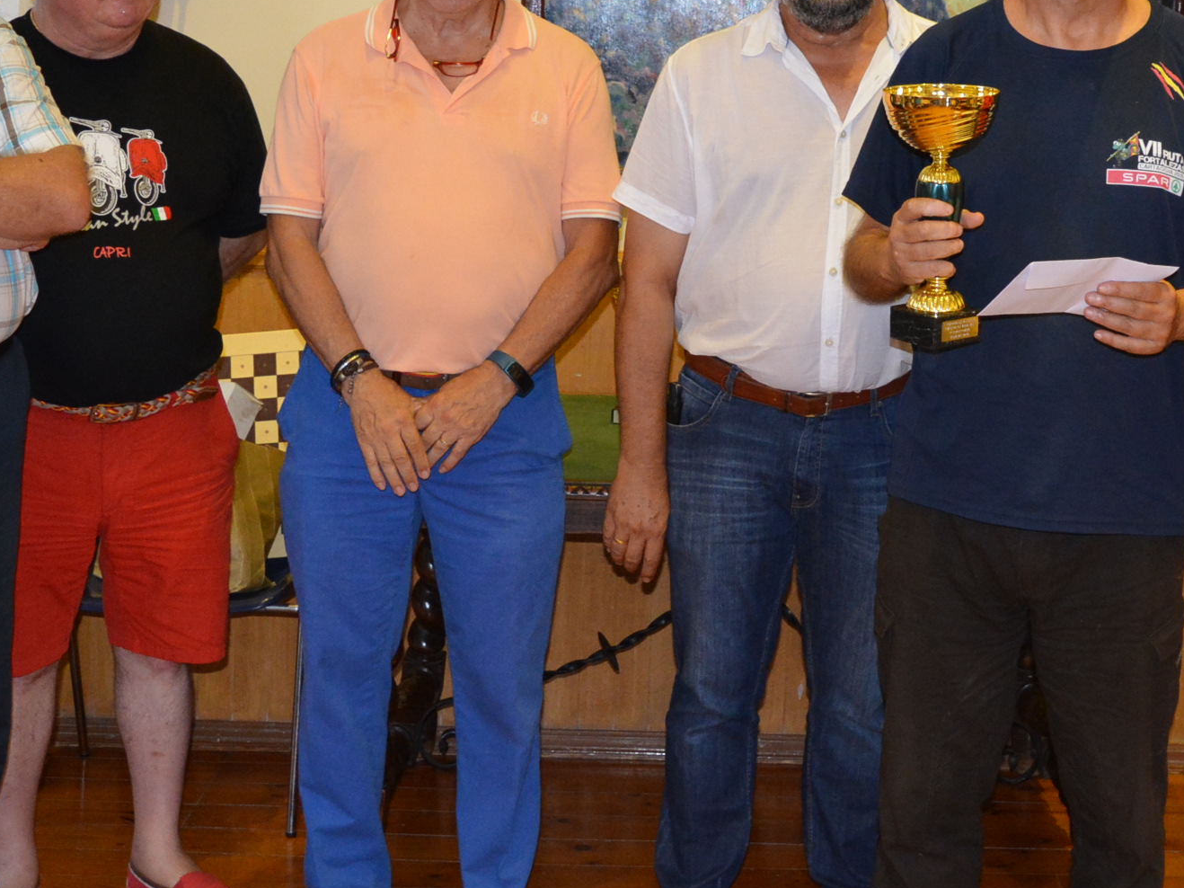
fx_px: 2018
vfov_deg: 24.7
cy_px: 289
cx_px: 779
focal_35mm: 59
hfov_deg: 32.5
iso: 1800
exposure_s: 1/60
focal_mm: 18
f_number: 3.5
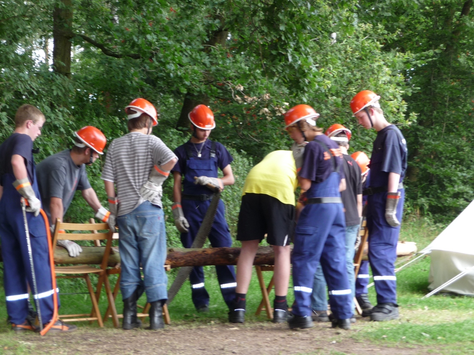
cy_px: 178
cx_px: 237
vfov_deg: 15.4
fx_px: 1315
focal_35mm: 96
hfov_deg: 20.4
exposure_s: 1/40
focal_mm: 16.3
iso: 100
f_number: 4.7
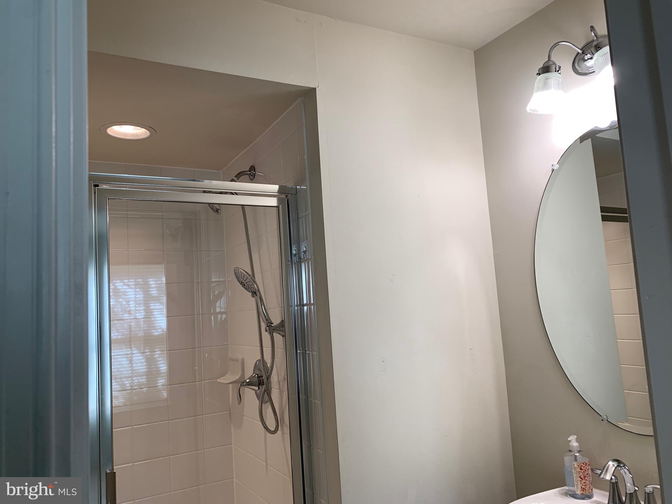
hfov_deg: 67.3
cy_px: 252
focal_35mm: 26
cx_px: 336
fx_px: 505
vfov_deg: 53.1
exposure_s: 1/120
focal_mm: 4.25
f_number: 1.8
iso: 32
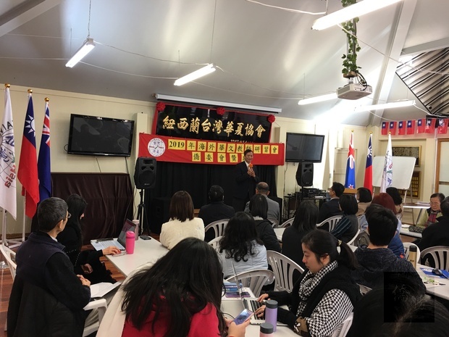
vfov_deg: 48.2
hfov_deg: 61.7
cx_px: 224
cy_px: 168
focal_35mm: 29
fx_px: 376
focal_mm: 4.15
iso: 50
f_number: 2.2
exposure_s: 1/33
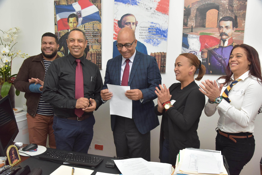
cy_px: 88
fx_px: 218
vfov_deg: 43.6
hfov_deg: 61.9
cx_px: 131
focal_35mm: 30
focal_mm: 30
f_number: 9
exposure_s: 1/160
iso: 2000
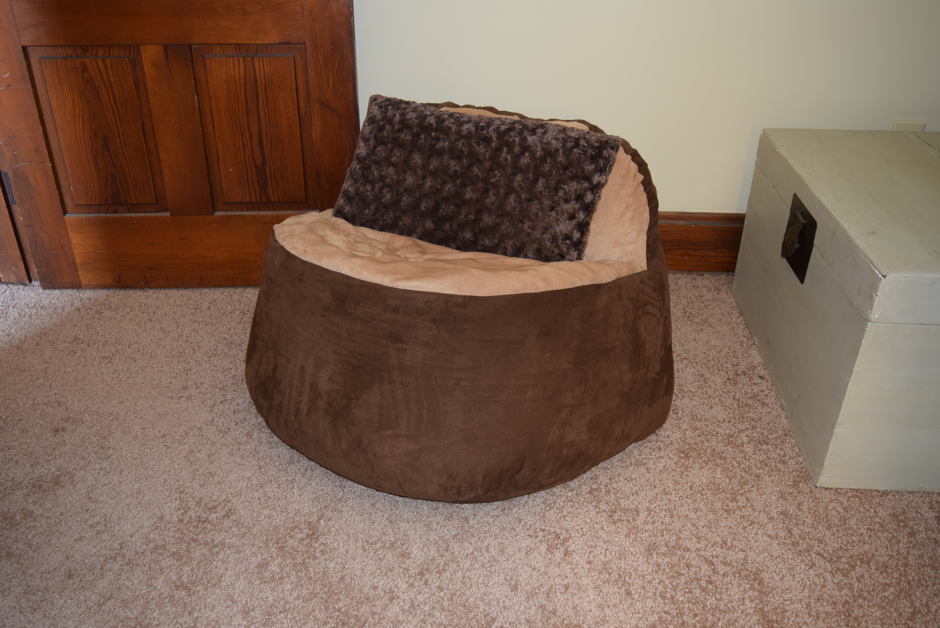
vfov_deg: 41.8
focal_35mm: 32
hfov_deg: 59.5
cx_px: 470
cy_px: 314
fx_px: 823
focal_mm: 21
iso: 720
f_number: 3.8
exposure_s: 1/30
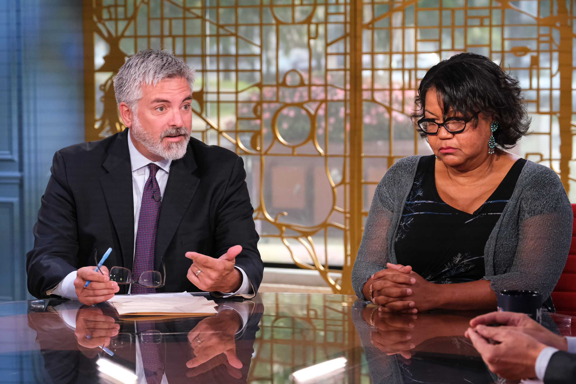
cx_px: 288
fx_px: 1648
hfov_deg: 19.8
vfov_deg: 13.3
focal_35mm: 103
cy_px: 192
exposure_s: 1/250
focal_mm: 68.7
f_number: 4.5
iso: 3200
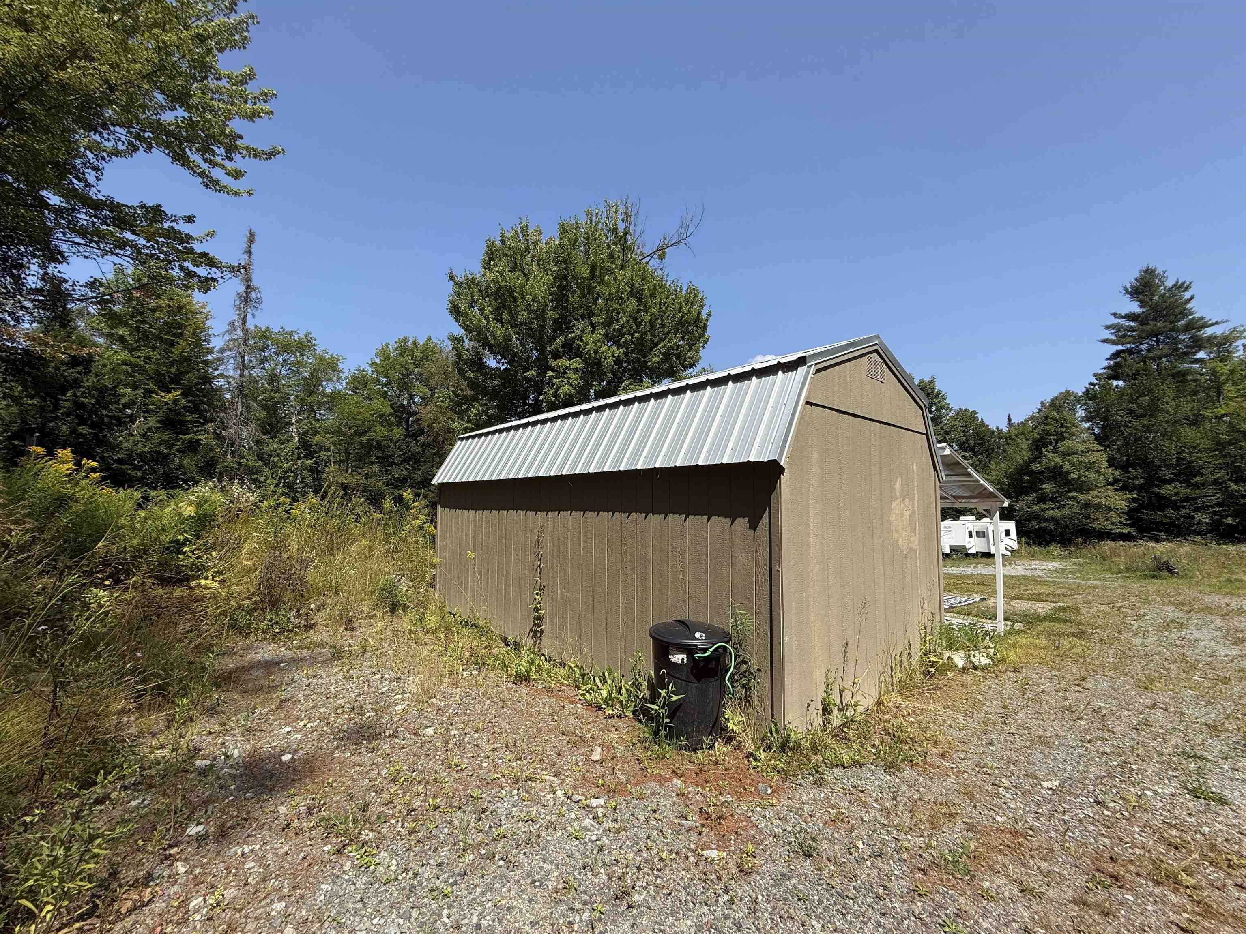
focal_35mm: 14
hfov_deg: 102.1
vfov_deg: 85.7
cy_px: 467
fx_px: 504
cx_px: 623
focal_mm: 2.22
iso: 50
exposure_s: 1/2092
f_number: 2.2
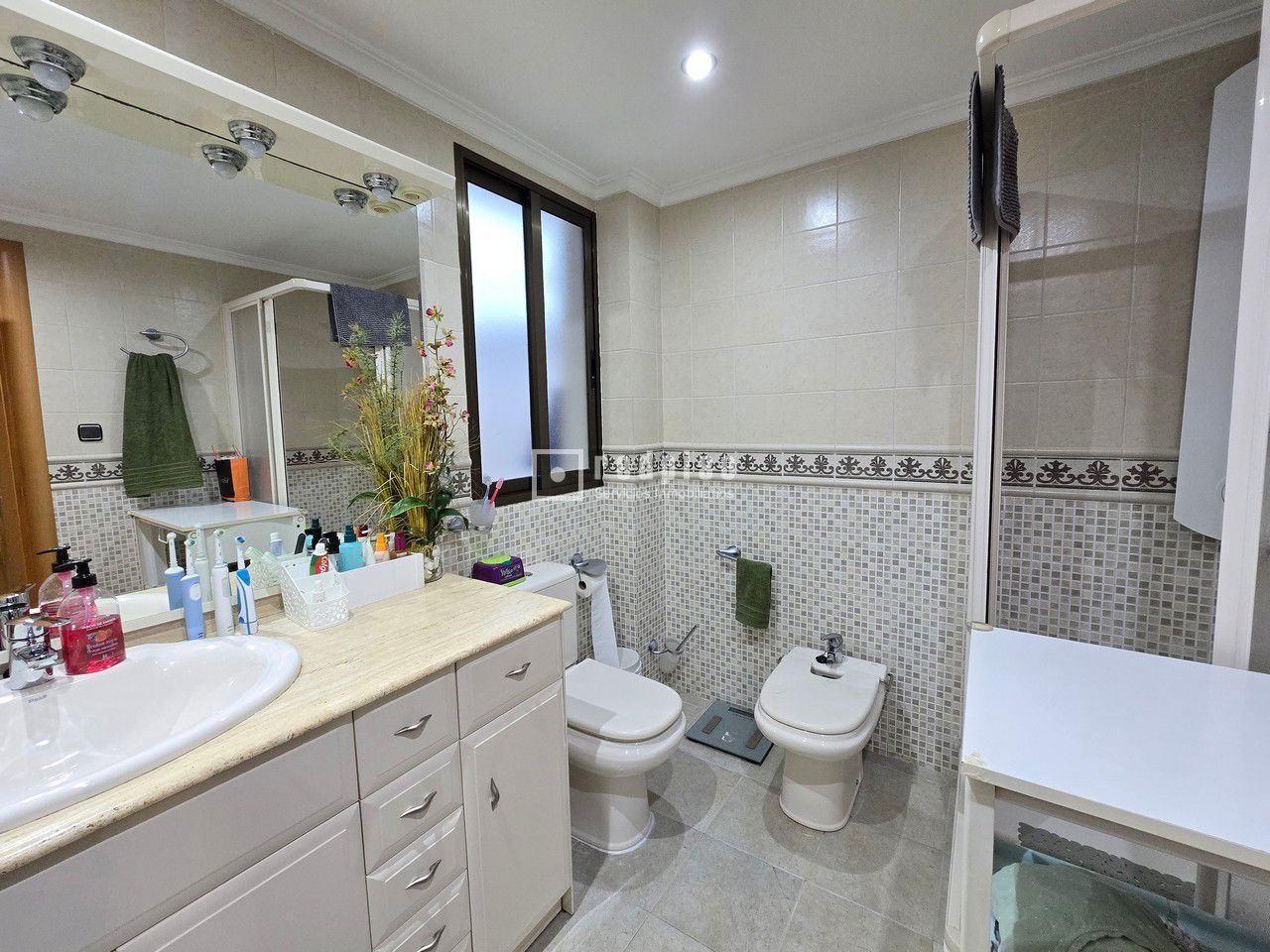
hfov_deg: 106.2
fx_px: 477
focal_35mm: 13
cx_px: 635
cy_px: 476
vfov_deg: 89.9
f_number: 2.2
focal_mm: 2.2
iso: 320
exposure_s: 1/50
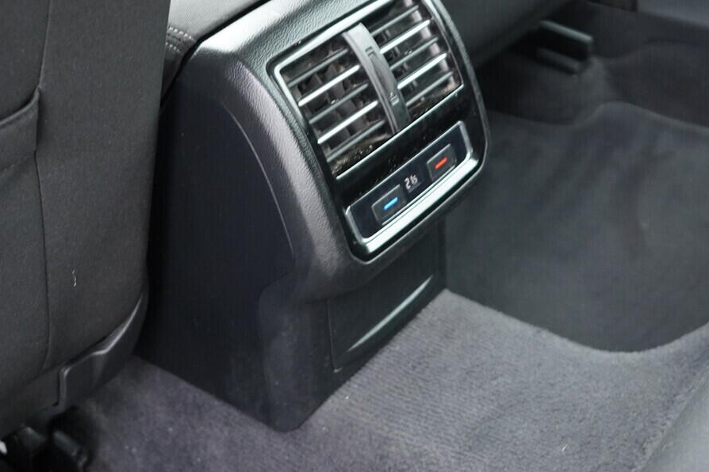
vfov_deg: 23.2
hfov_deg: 34.4
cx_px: 413
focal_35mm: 58
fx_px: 1142
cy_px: 127
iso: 1250
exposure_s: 1/40
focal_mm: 24
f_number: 2.8
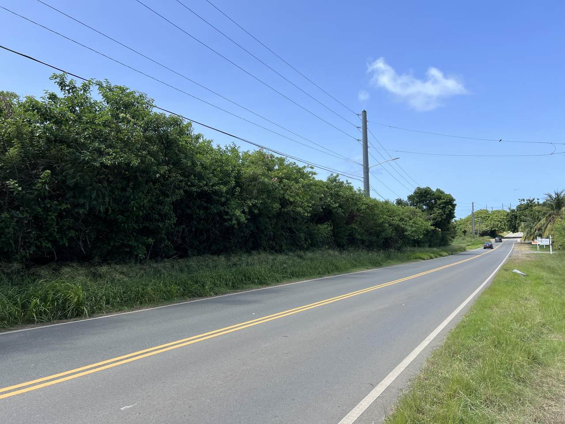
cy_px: 212
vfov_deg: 53.1
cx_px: 282
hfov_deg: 67.3
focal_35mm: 26
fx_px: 424
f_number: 1.5
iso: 50
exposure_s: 1/2632
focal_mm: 5.7
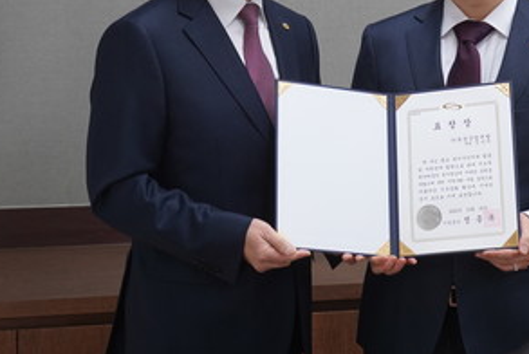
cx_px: 341
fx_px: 1353
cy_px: 69
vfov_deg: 14.8
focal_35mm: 92
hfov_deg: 22.1
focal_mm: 45
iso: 1250
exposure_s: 1/160
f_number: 4.5
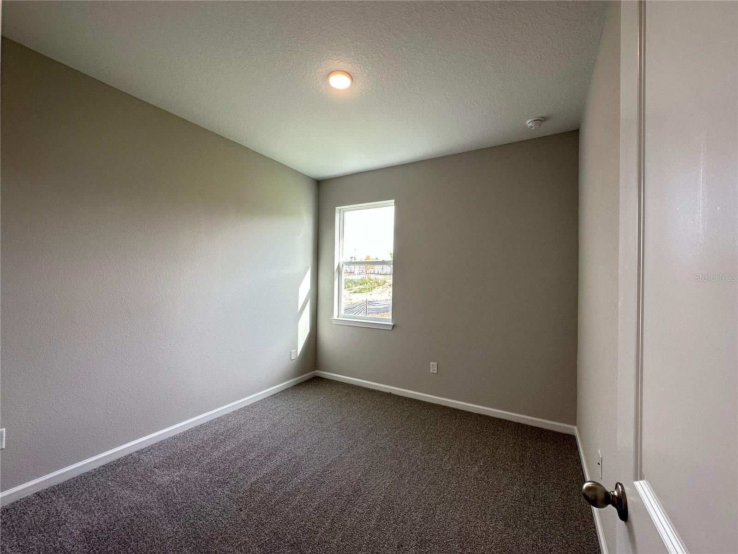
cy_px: 277
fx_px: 298
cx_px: 369
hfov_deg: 102.1
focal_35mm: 14
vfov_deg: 85.7
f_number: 2.2
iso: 80
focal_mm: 2.22
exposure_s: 1/120
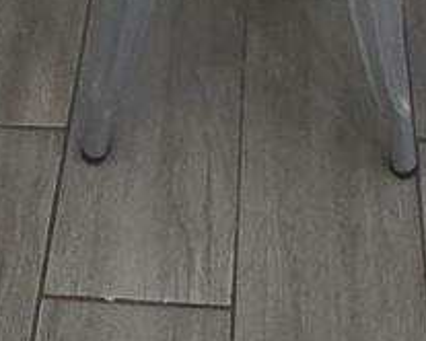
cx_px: 216
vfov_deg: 10.2
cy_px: -752
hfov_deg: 19.5
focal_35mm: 98
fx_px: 1237
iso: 320
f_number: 2.2
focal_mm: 2.2
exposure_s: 1/60
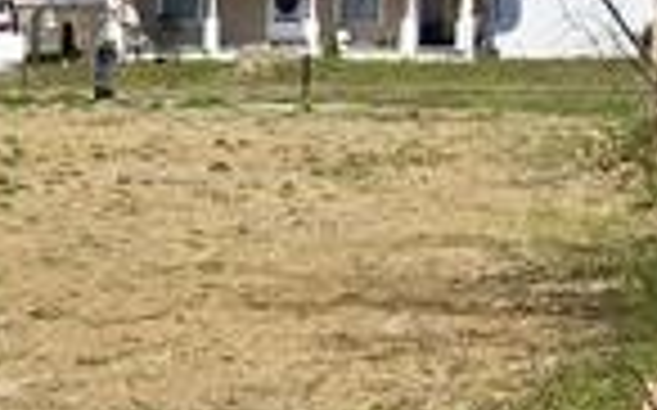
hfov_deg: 13.7
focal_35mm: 135
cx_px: -554
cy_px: 185
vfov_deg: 9.7
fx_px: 2415
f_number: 2.2
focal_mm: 4.15
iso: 25
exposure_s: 1/1748
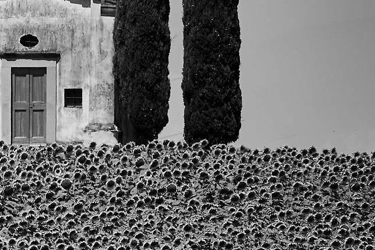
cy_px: 129
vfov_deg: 1.2
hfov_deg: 1.9
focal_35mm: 1113
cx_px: -217
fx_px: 11590
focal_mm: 300
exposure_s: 1/1000
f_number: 5.6
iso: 100
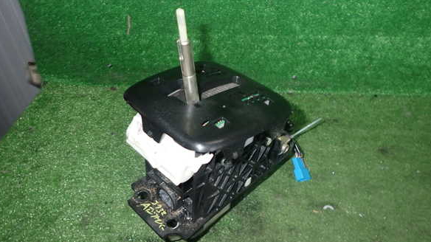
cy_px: 118
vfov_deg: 41.4
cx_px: 215
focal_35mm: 28
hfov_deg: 67.9
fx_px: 320
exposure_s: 1/30
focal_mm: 4.5
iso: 200
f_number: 5.6
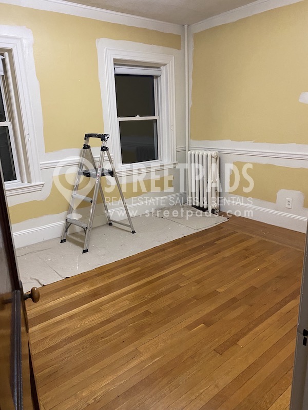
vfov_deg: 67.3
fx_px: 308
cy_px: 205
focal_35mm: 26
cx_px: 154
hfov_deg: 53.1
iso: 500
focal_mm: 4.25
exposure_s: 1/60
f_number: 1.8
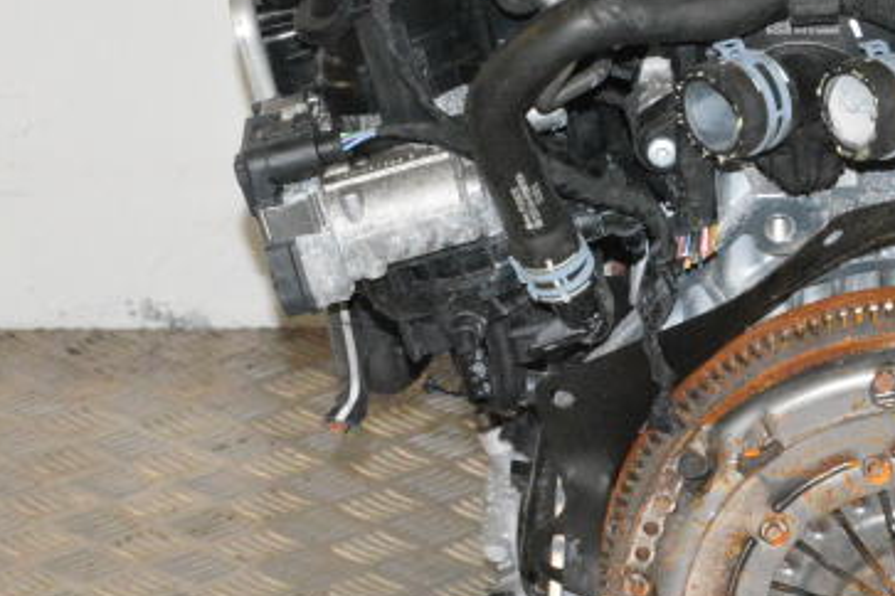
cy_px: 131
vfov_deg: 6.8
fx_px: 5046
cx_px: 843
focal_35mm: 203
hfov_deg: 10.1
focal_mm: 48
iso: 6400
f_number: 8
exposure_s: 1/60
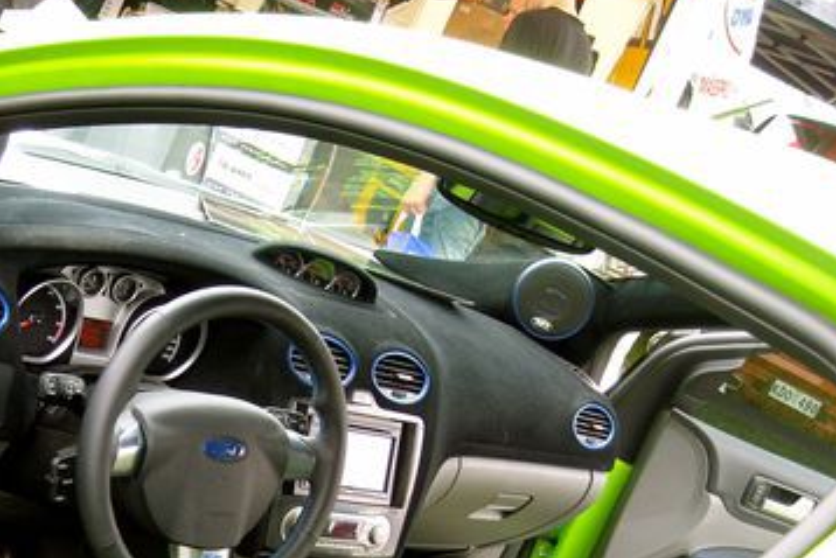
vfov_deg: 20.4
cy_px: 525
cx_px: 184
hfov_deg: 30.3
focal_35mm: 65
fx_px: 1510
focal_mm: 5.7
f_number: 2.8
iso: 64
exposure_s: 1/38
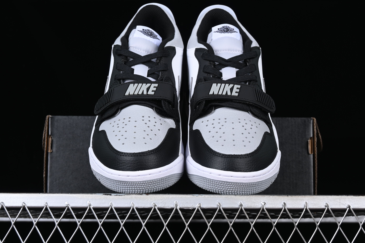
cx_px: 182
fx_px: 760
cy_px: 122
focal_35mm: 75
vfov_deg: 18.2
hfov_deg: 27.0
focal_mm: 50
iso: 160
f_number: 8
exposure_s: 1/80
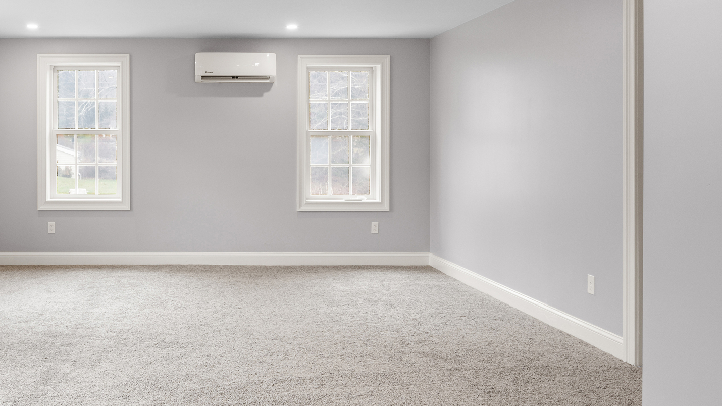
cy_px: 153
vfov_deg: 32.7
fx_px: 689
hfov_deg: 53.2
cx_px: 196
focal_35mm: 36
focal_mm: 16
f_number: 9
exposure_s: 1/5
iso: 320
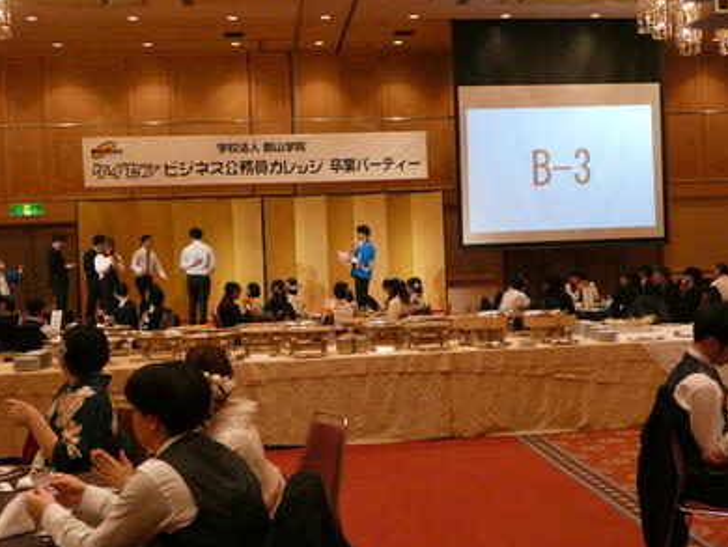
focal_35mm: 42
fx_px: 884
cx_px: 366
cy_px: 276
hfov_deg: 44.8
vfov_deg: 34.4
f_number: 3.6
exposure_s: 1/80
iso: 1000
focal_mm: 7.3
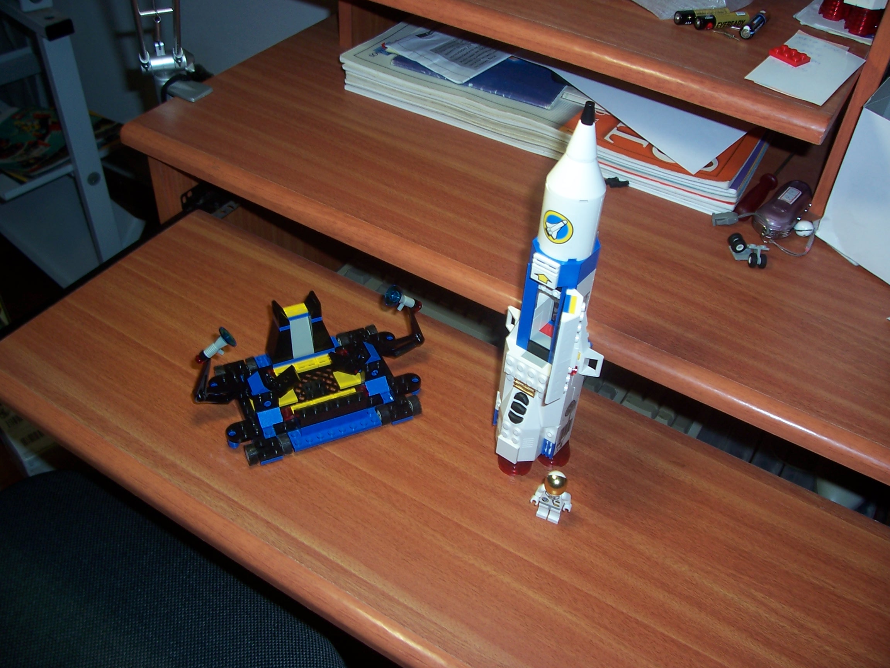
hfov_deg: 54.0
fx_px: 874
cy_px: 334
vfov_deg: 41.8
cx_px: 445
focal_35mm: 34
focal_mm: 5.6
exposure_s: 1/60
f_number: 2.7
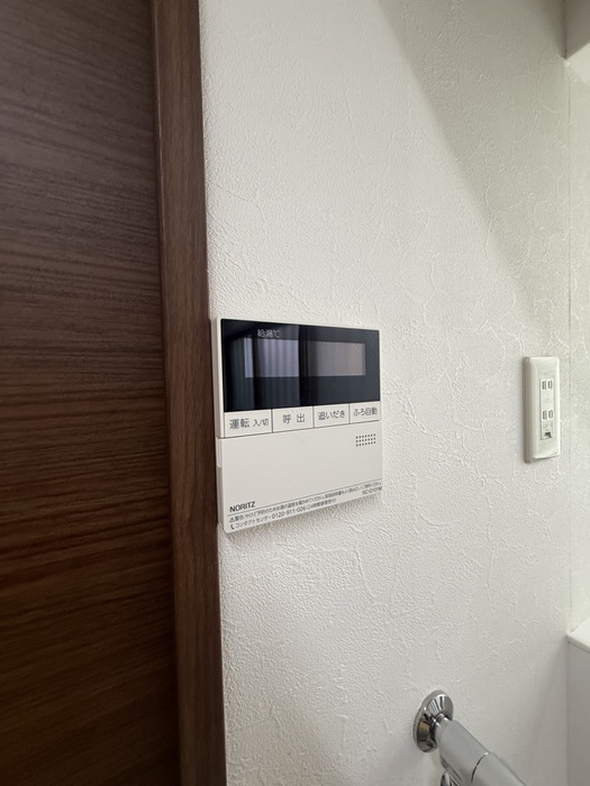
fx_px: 318
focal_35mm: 14
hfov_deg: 85.7
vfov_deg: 102.1
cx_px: 295
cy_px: 393
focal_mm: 2.22
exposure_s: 1/100
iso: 200
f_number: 2.2
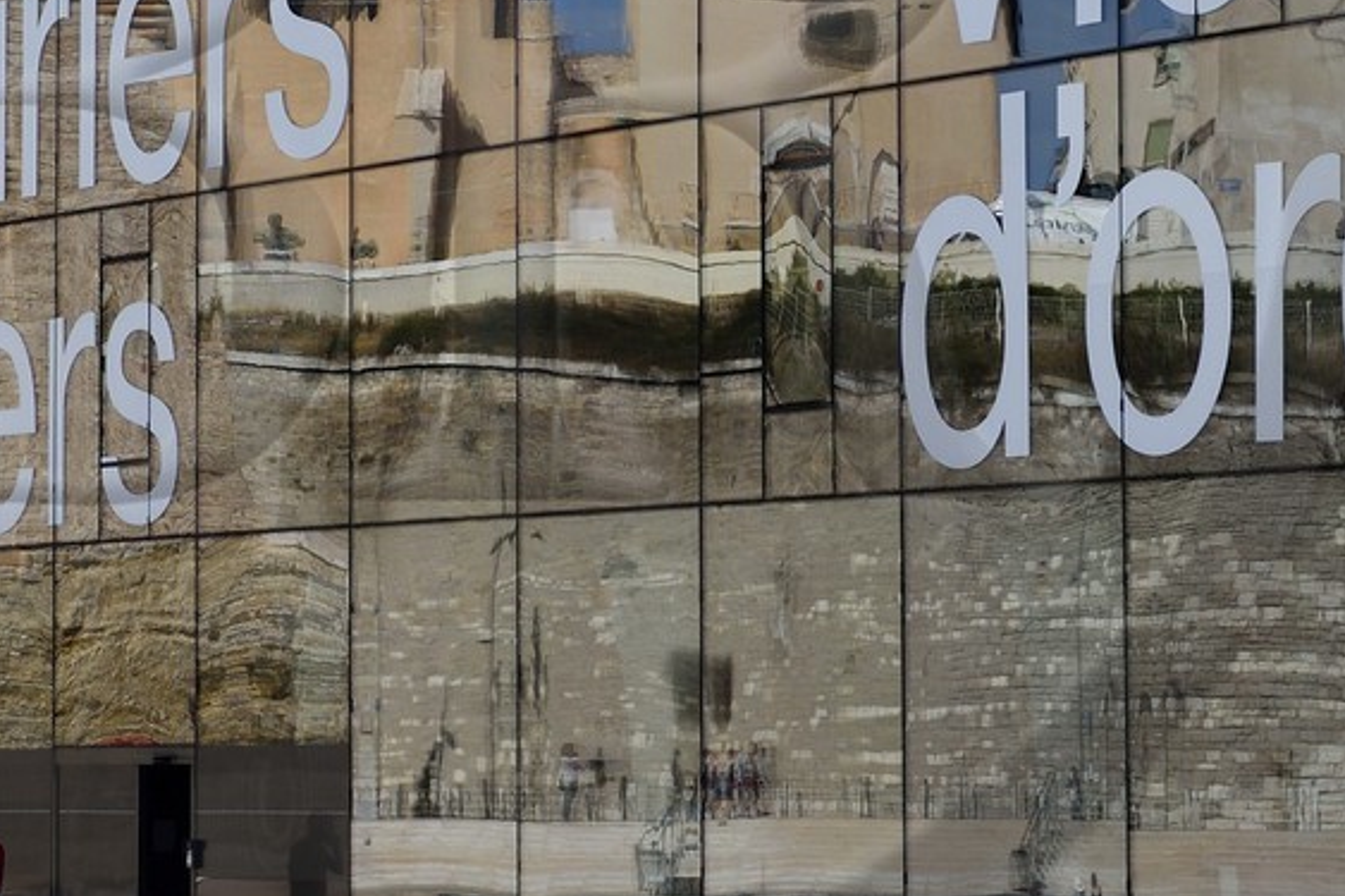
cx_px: 394
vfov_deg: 6.9
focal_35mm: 199
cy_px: 112
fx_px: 7432
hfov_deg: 10.3
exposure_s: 1/250
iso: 200
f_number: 13
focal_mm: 70
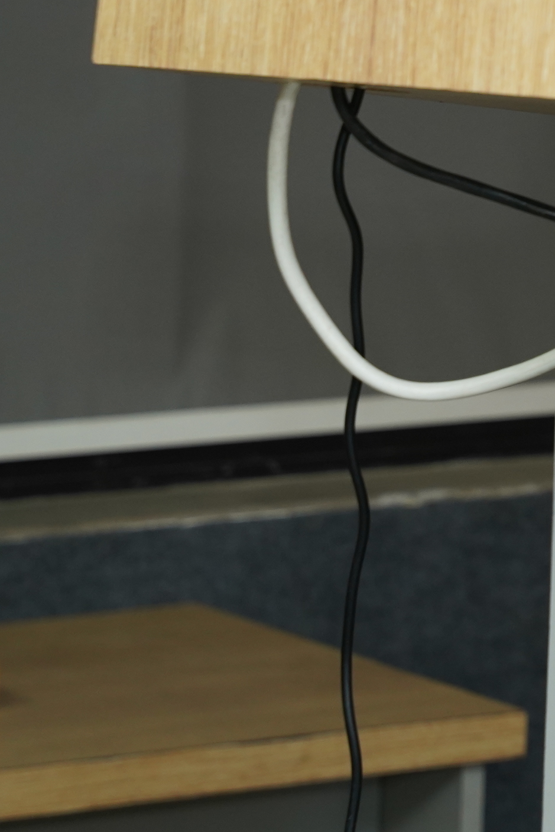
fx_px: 5941
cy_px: -173
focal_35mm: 257
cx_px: 1349
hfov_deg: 5.2
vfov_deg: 7.9
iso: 640
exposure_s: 1/80
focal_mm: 70
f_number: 5
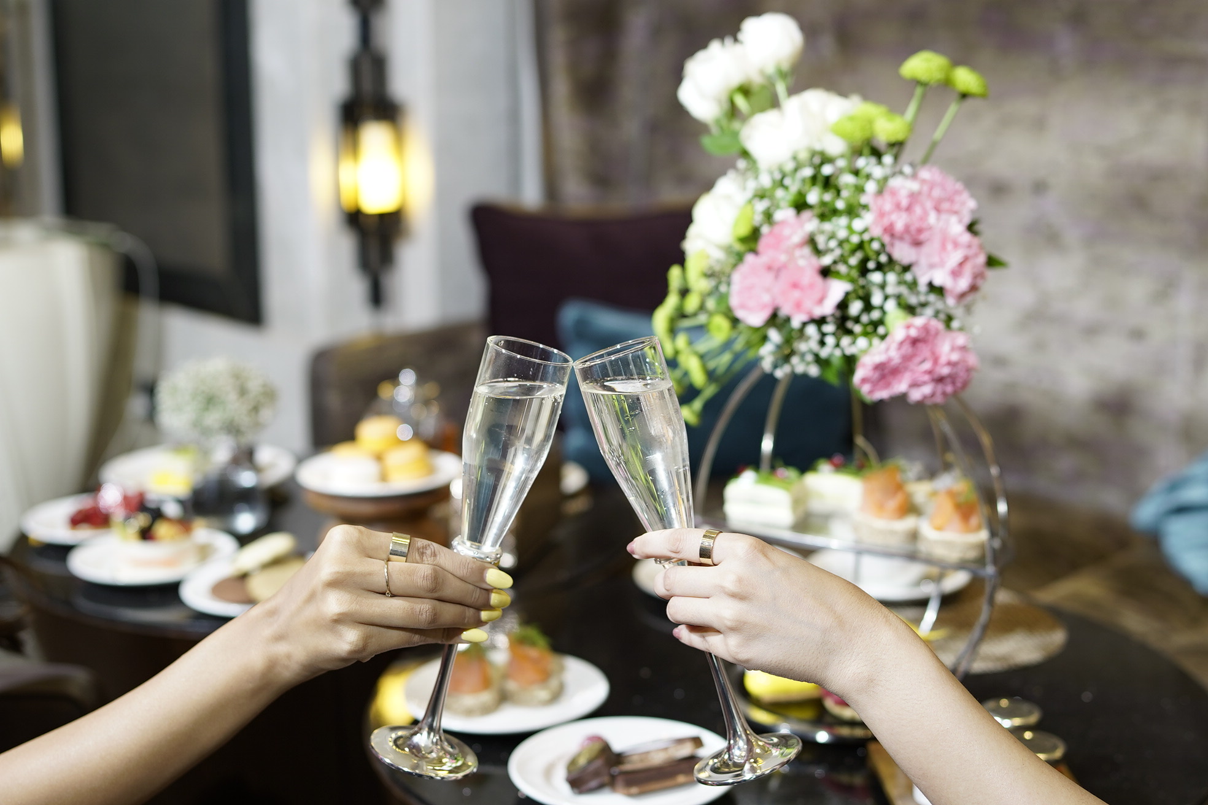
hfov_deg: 38.2
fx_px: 1745
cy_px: 402
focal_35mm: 52
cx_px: 604
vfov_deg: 26.0
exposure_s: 1/50
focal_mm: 35
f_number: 2.5
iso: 250
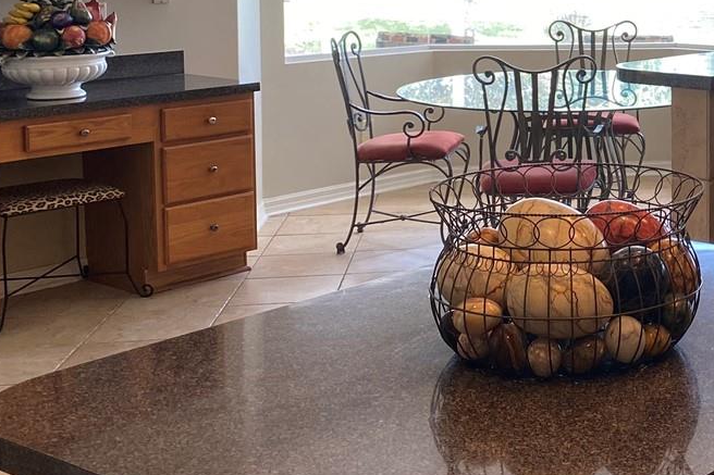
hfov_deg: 28.1
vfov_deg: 20.1
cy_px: 29
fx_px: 1309
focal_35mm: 66
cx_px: 767
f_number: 1.8
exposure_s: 1/120
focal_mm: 4.25
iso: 40
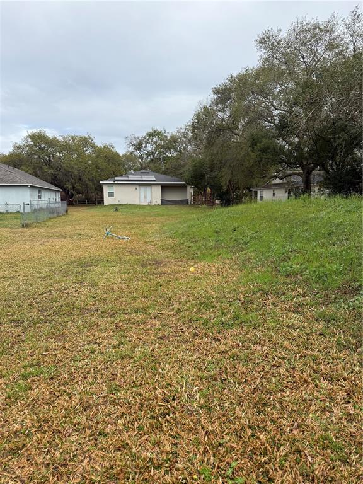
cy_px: 242
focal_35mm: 24
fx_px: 336
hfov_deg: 56.8
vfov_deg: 71.6
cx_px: 182
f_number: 1.78
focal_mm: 6.76
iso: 80
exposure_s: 1/1156
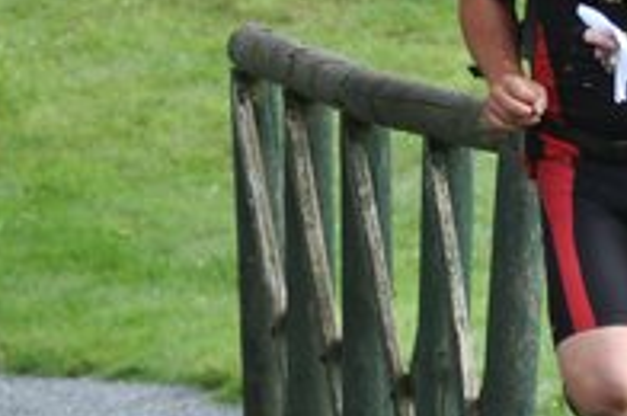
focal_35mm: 1042
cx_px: 630
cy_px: -206
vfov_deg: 1.3
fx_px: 18118
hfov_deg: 2.0
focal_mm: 170
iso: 800
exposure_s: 1/640
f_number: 5.6
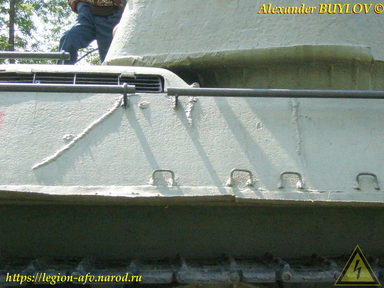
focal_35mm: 60
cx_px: 192
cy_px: 144
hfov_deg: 32.2
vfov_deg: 24.4
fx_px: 666
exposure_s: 1/1300
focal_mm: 10
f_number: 3.7
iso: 400
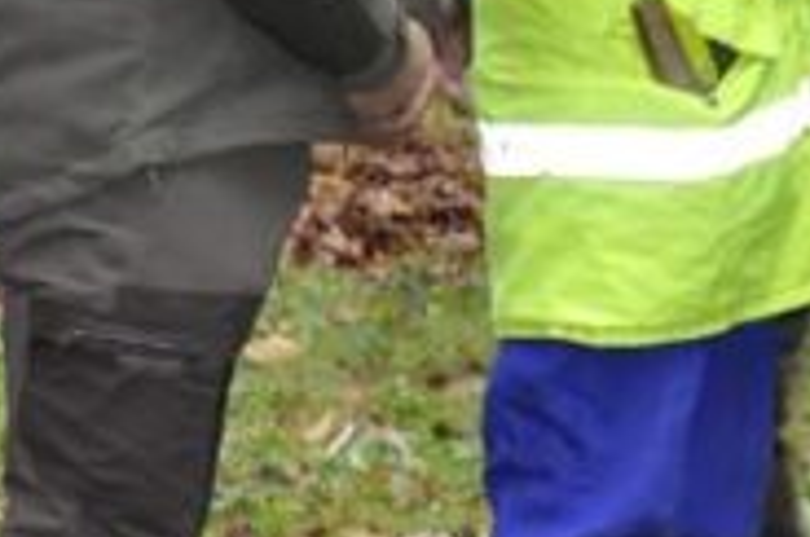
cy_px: -70
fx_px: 4921
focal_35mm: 219
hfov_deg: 9.4
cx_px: 392
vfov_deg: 6.2
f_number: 4.5
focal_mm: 35
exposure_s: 1/60
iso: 800
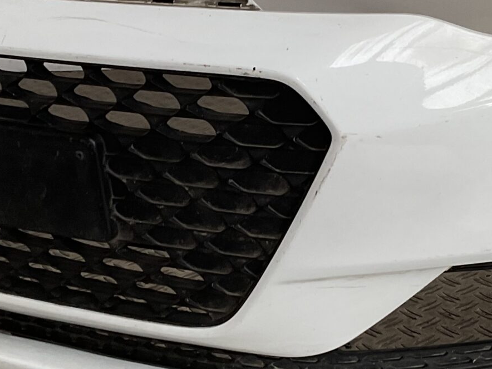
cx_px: 350
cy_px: 176
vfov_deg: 17.6
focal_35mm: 84
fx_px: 1194
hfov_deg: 23.1
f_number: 1.8
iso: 50
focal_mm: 3
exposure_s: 1/100
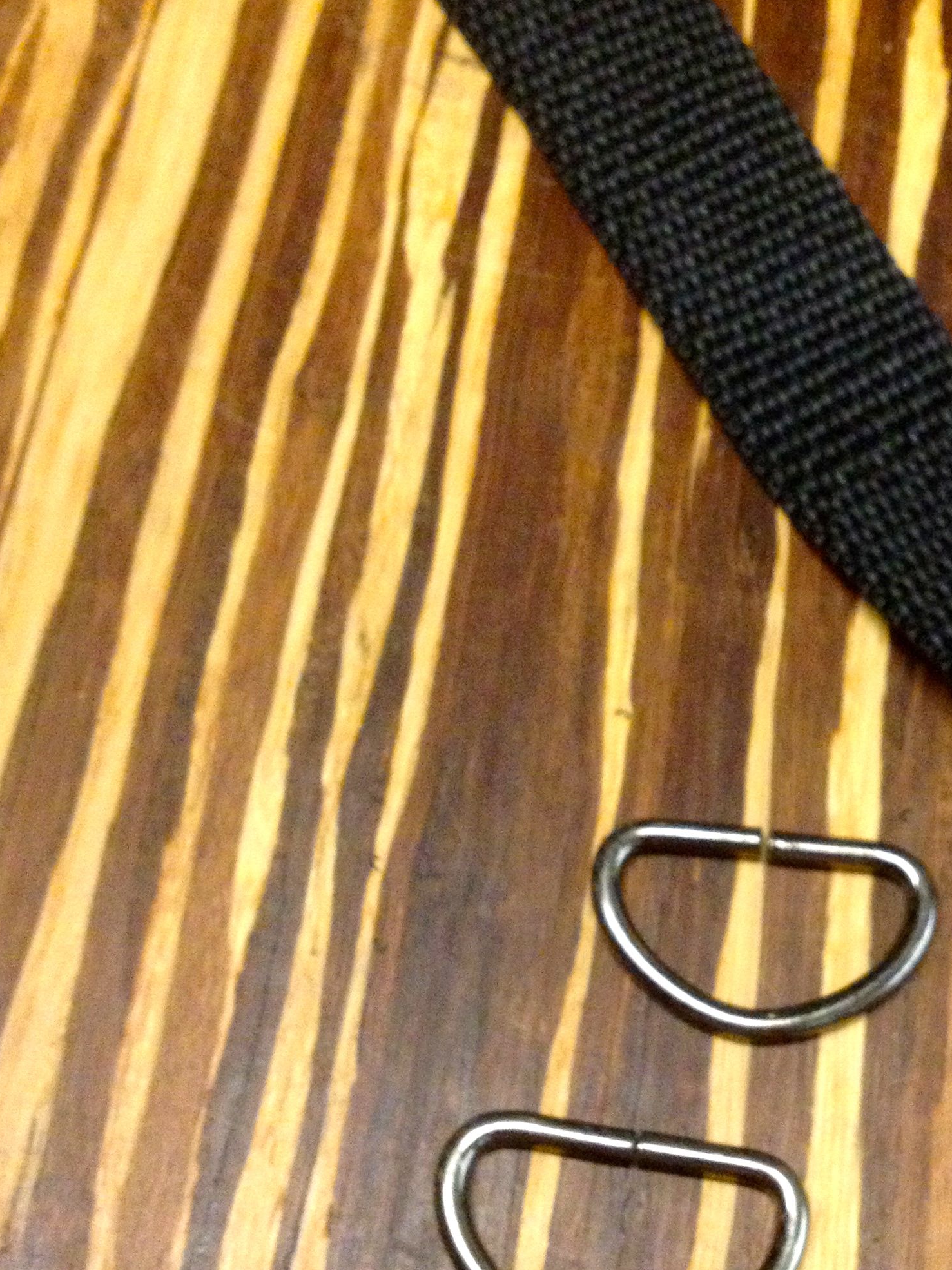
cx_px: 745
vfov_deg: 33.2
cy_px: 659
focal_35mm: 58
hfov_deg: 24.9
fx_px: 2127
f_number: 2.4
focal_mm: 4.28
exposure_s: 1/17
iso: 400
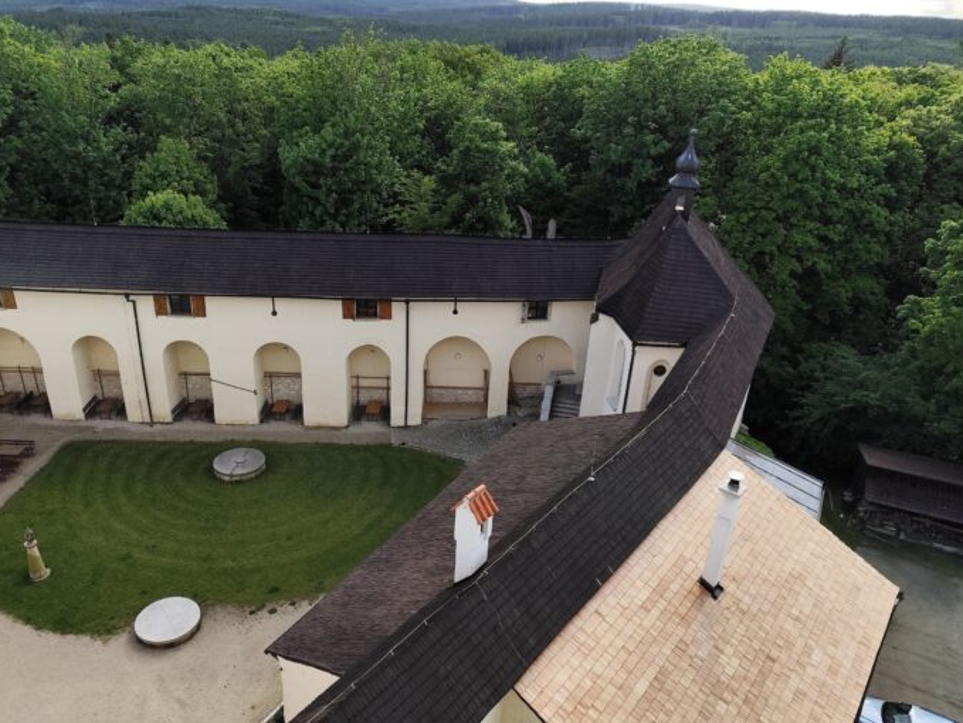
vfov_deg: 53.1
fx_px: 724
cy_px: 384
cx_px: 479
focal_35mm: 26
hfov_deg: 67.3
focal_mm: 6.19
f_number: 1.65
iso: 50
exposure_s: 1/720
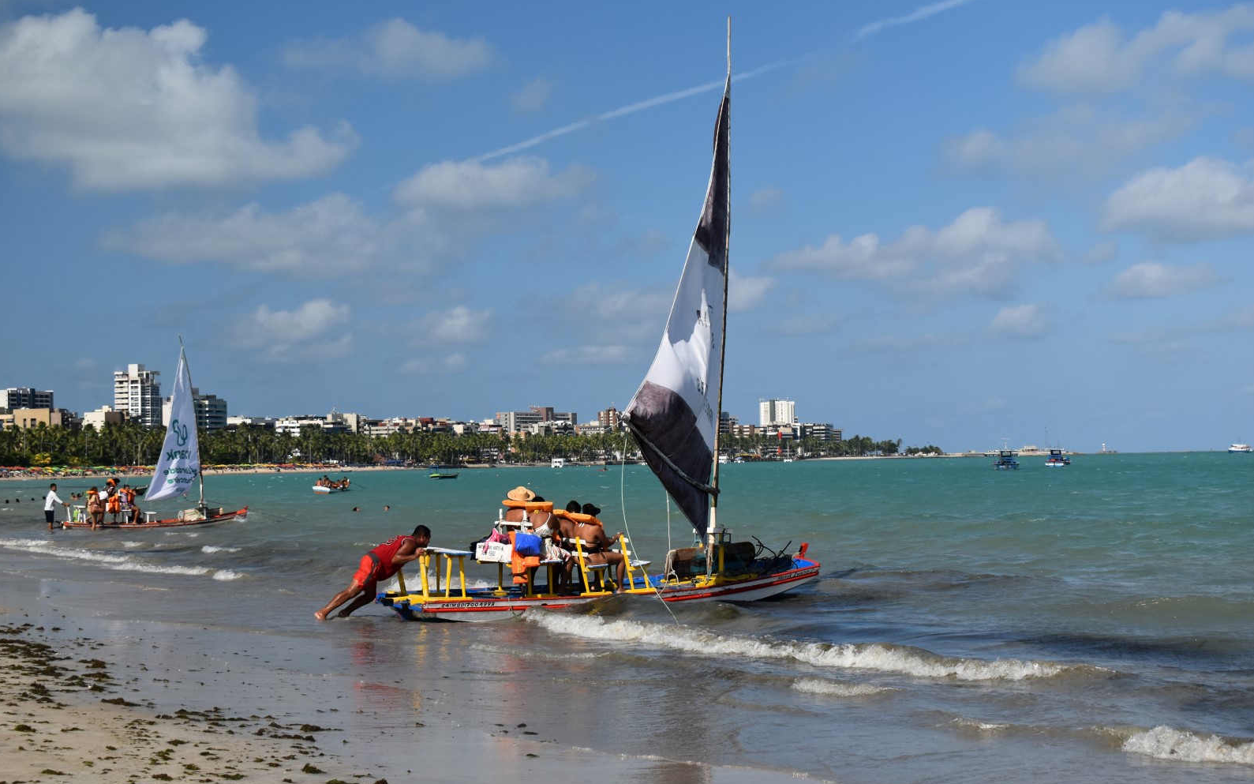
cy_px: 411
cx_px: 636
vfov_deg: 24.4
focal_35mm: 53
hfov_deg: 38.2
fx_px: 1811
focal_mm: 34
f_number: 6.3
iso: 400
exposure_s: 1/1600
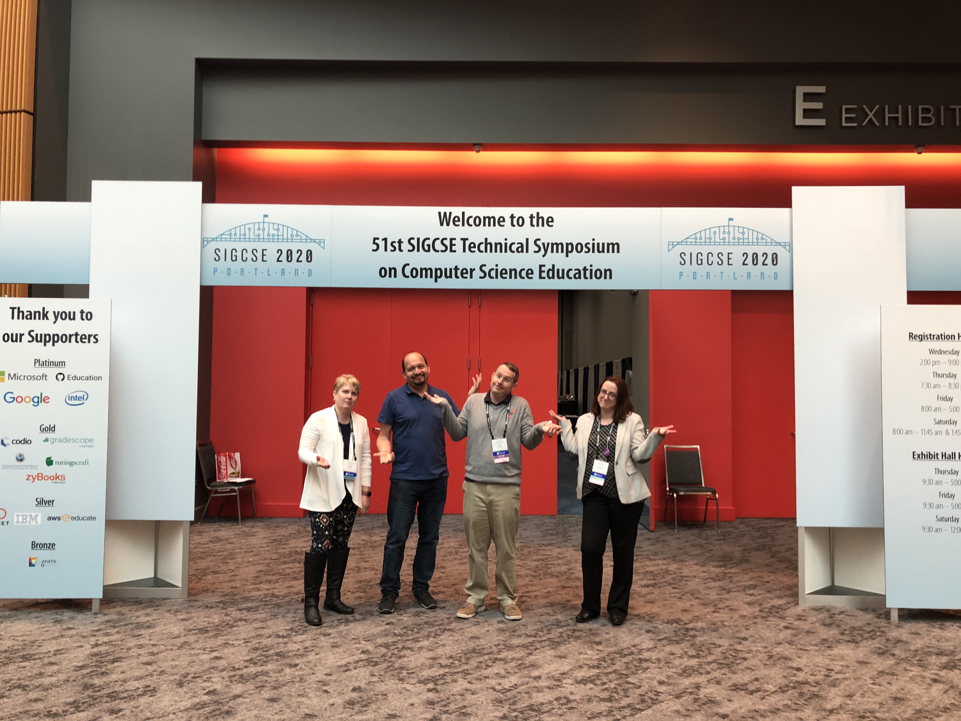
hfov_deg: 63.4
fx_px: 777
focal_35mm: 28
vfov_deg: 49.7
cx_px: 480
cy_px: 360
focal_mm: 4
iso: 40
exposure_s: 1/24
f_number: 1.8
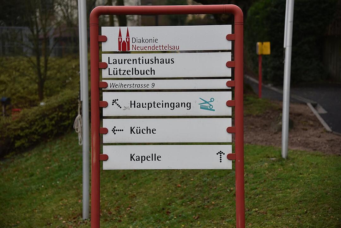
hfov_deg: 28.8
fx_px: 663
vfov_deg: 19.5
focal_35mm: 70
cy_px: 114
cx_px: 170
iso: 720
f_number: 4
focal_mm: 70
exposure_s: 1/1000
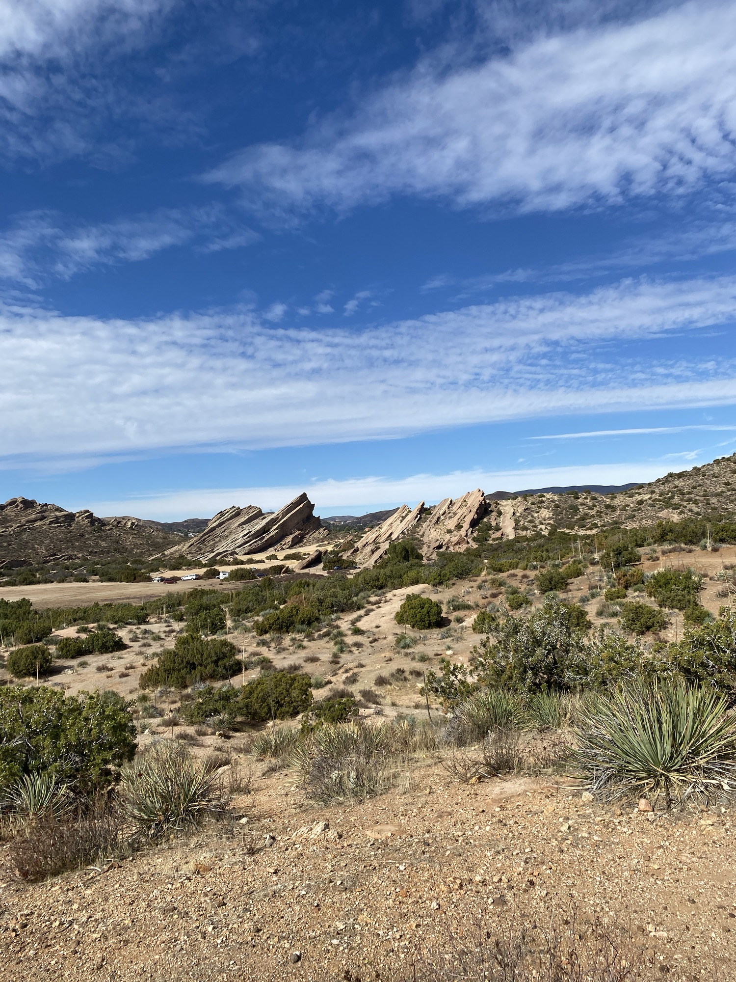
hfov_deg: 53.1
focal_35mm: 26
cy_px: 491
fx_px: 737
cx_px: 368
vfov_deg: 67.3
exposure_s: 1/4115
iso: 32
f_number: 1.8
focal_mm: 4.25
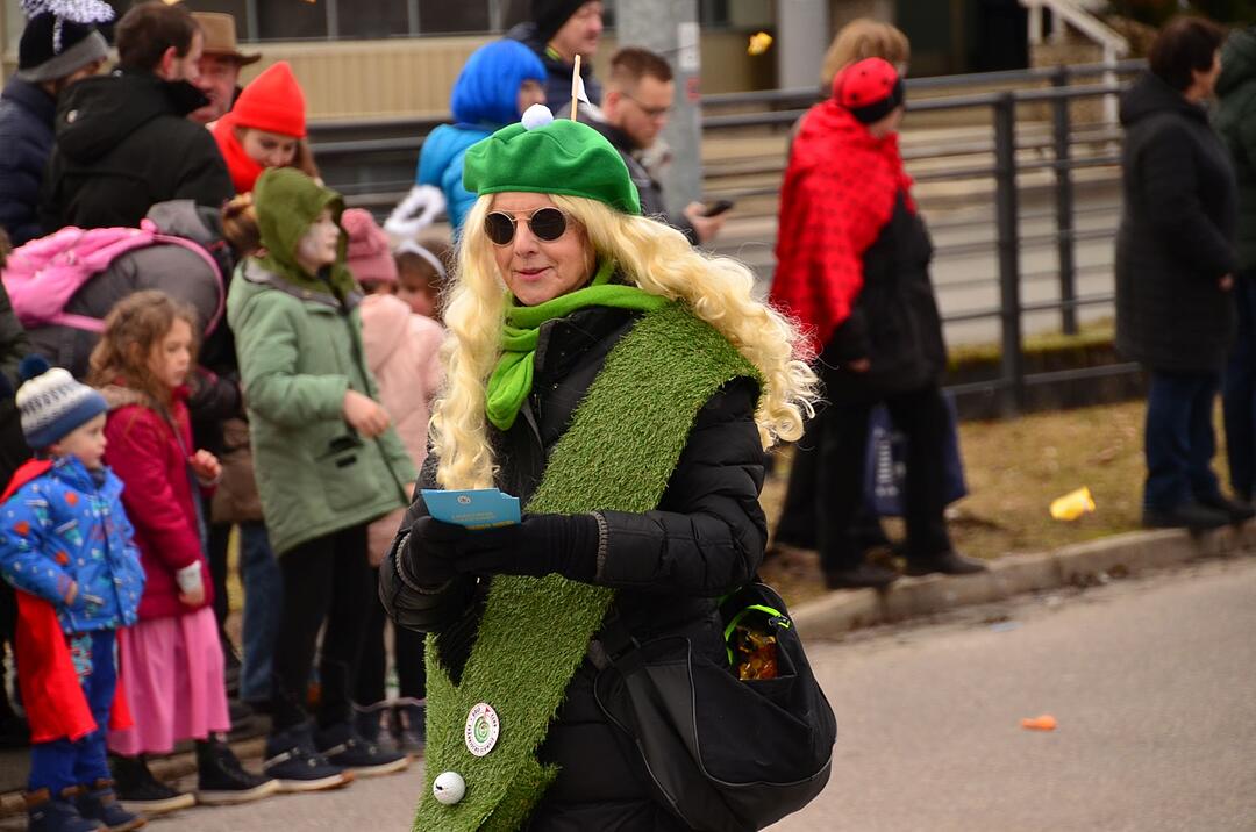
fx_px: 8097
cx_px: 628
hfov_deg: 8.9
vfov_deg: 5.9
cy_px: 416
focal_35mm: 232
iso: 400
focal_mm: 155
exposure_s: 1/400
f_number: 6
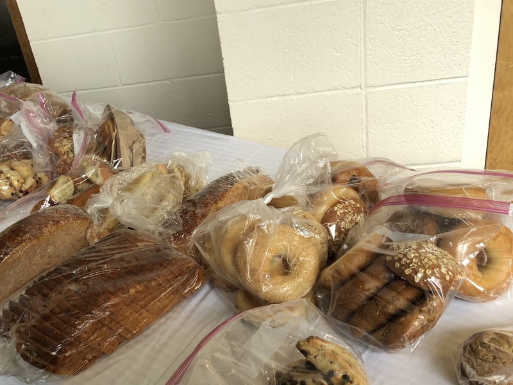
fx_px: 622
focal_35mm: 42
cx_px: 175
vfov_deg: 34.1
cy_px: 253
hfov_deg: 44.2
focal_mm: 3.99
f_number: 1.8
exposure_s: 1/30
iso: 25
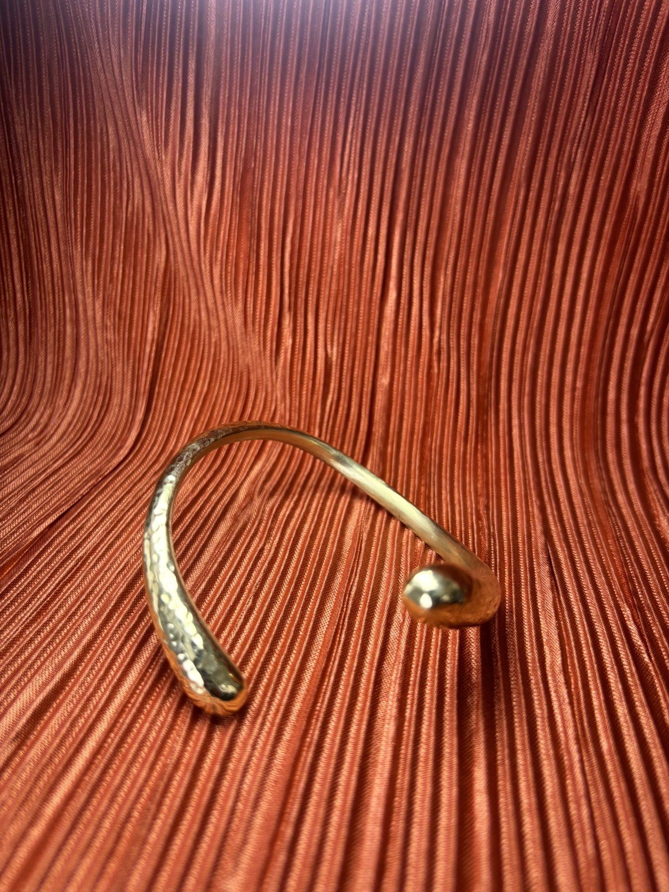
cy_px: 446
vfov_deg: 67.3
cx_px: 334
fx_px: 670
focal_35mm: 26
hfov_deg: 53.1
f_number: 1.6
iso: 80
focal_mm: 5.96
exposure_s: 1/121
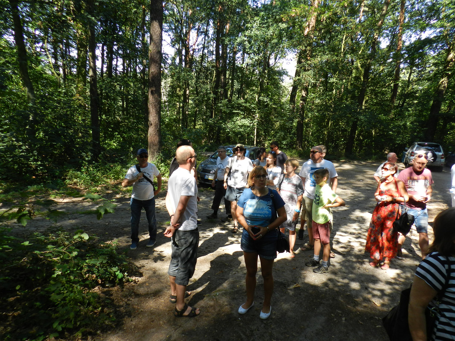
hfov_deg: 73.9
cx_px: 228
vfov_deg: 58.9
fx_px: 302
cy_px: 170
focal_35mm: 23
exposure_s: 1/200
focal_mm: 4
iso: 160
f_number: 3.4
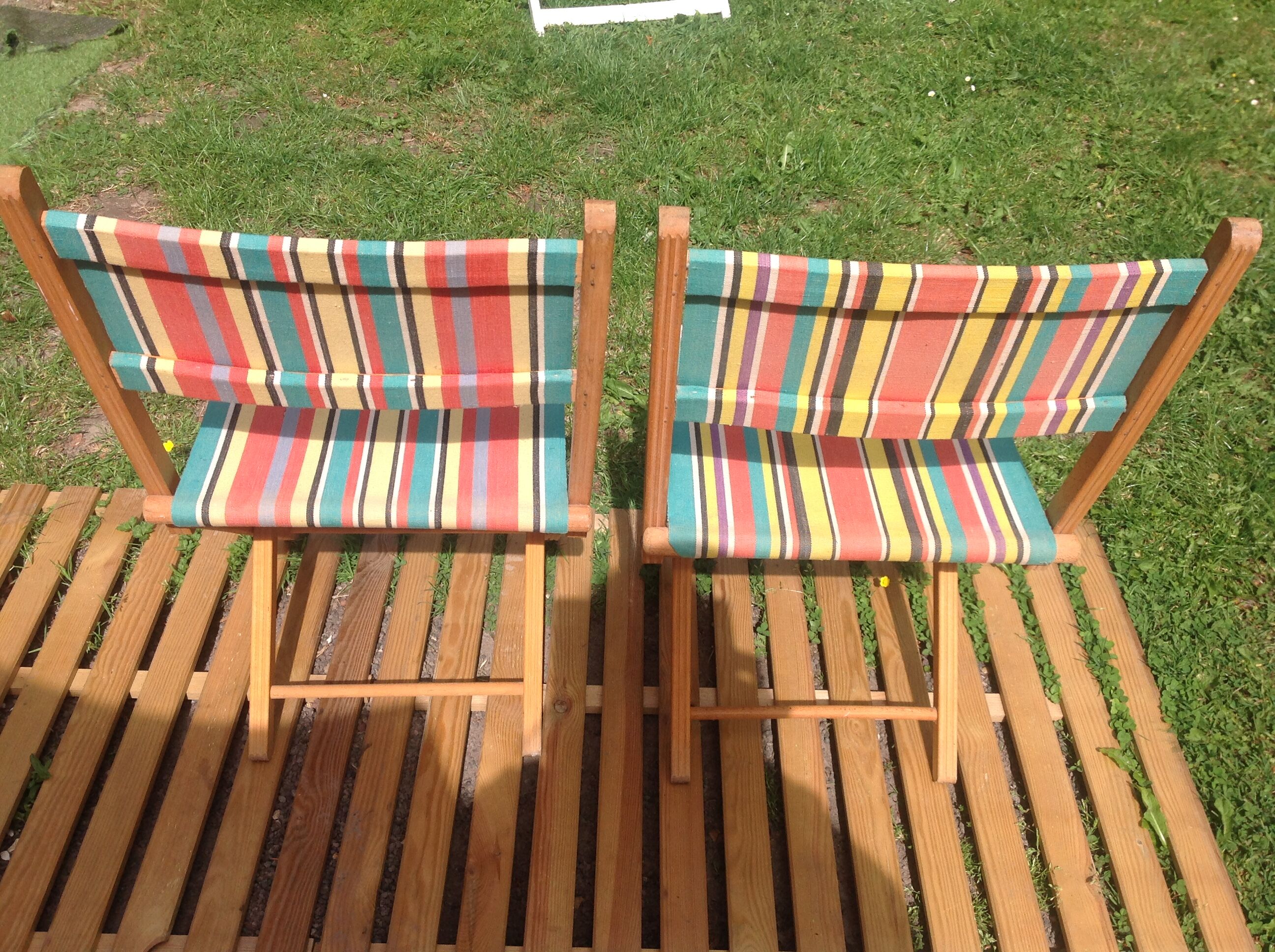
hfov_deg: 52.7
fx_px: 1287
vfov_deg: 40.6
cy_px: 476
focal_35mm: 35
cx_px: 638
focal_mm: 4.28
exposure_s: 1/1890
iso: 50
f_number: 2.4
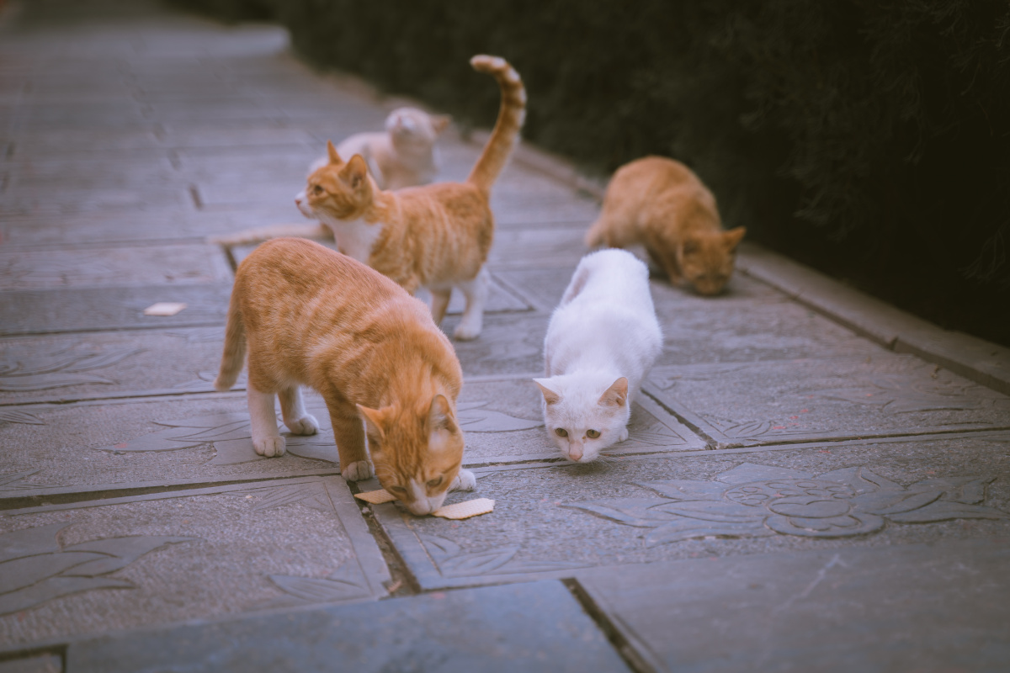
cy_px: 336
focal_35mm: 65
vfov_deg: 20.9
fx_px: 1823
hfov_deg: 31.0
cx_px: 505
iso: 100
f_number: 3.2
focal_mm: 65
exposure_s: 1/100
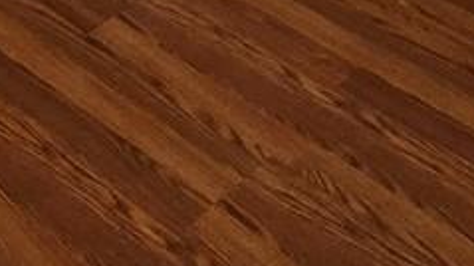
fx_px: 1193
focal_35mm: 95
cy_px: -734
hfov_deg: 22.4
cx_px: 151
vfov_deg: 8.4
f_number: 2.2
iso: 125
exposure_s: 1/60
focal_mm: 1.7
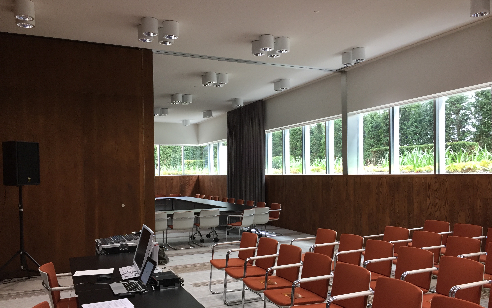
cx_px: 247
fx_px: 416
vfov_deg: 40.5
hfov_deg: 61.2
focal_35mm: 31
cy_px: 176
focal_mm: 4.15
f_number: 2.2
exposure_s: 1/30
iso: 40
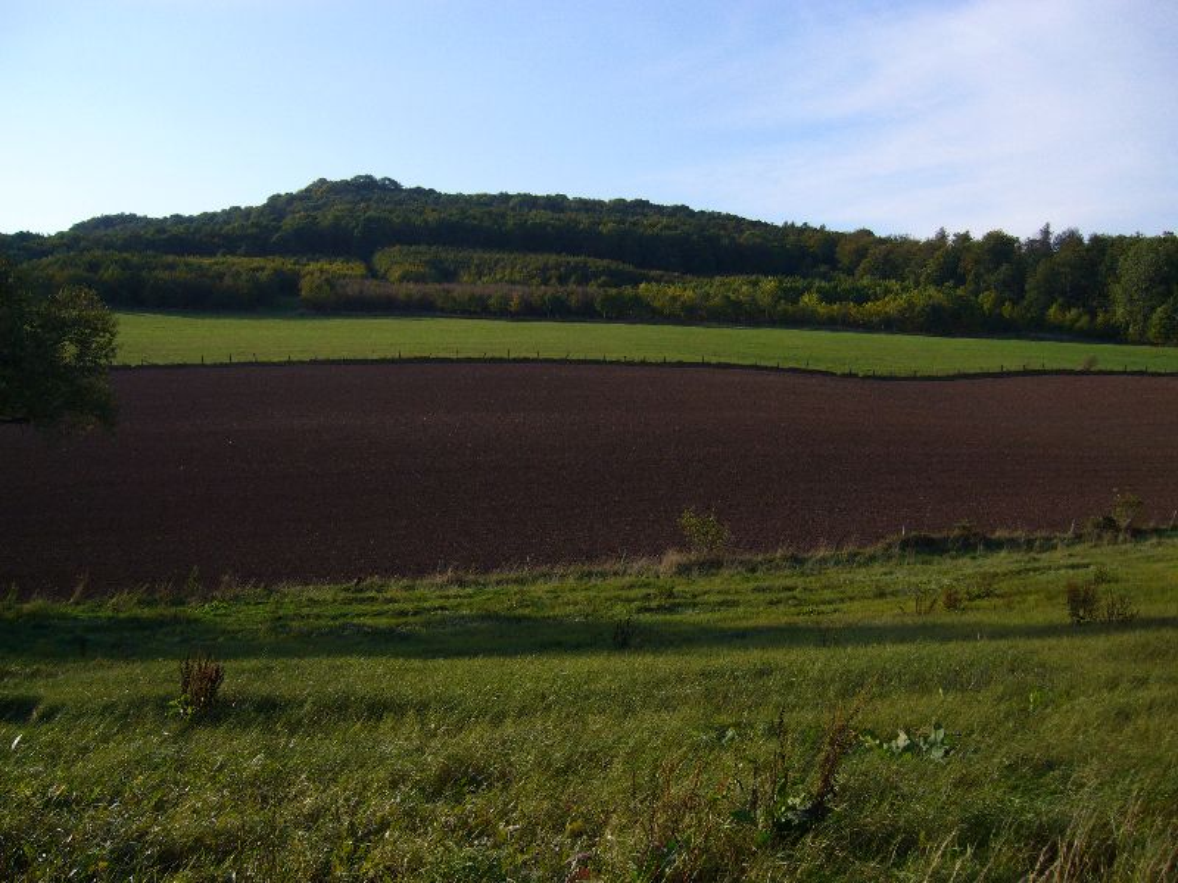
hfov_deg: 52.6
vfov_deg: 40.7
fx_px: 1191
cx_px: 589
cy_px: 442
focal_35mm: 35
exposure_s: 1/320
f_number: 5.6
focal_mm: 5.8
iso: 80
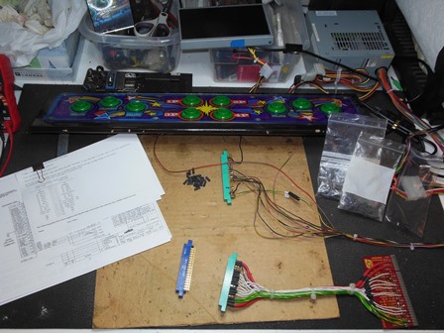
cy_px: 166
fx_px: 372
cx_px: 222
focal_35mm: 29
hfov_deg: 61.7
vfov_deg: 48.2
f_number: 3.3
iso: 125
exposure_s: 1/30
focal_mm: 5.2
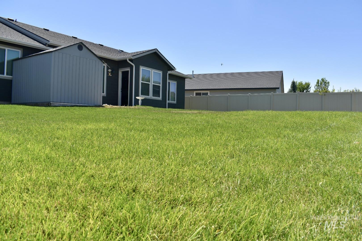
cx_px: 181
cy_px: 120
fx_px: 271
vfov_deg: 47.9
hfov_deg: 67.4
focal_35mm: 27
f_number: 8
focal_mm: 18
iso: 100
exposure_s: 1/250
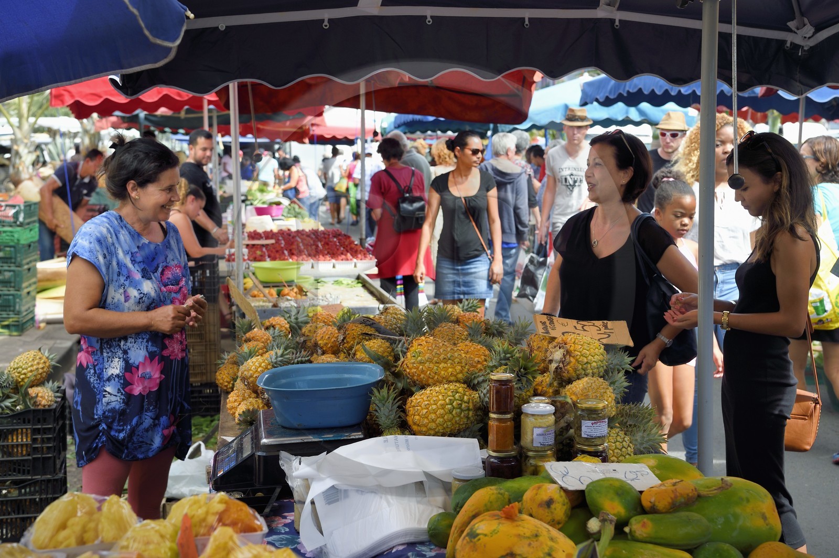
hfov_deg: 39.6
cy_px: 279
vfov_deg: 26.9
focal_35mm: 50
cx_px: 420
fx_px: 1164
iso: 200
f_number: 7.1
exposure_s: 1/250
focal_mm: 50
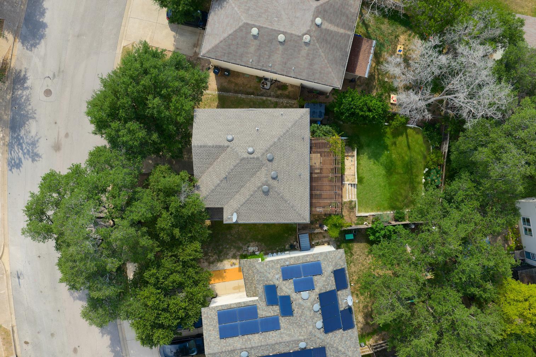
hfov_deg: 65.5
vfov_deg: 46.4
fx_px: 417
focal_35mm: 28
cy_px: 178
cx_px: 268
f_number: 2.8
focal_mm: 14.45
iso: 100
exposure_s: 1/400
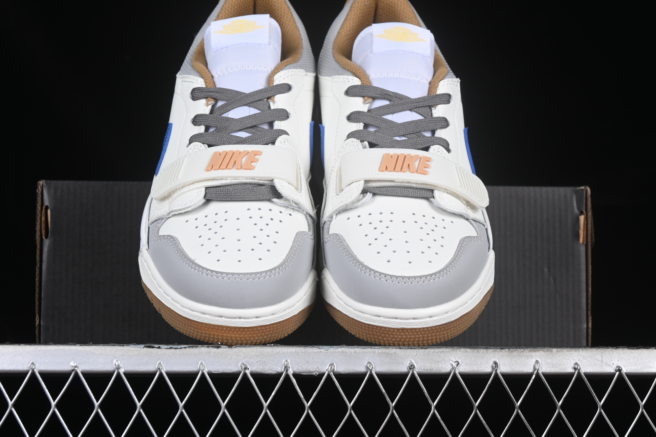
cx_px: 313
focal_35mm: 79
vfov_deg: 17.3
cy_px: 212
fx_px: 1439
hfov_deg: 25.7
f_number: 8
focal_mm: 50
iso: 160
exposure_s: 1/80
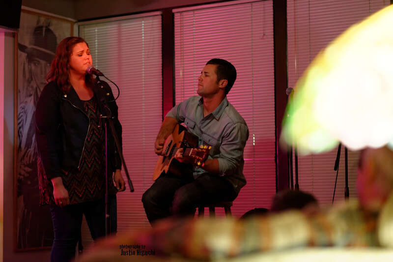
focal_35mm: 85
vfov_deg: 16.1
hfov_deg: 23.9
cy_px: 131
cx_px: 196
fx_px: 928
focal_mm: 85
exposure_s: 1/100
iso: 4000
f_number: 1.8
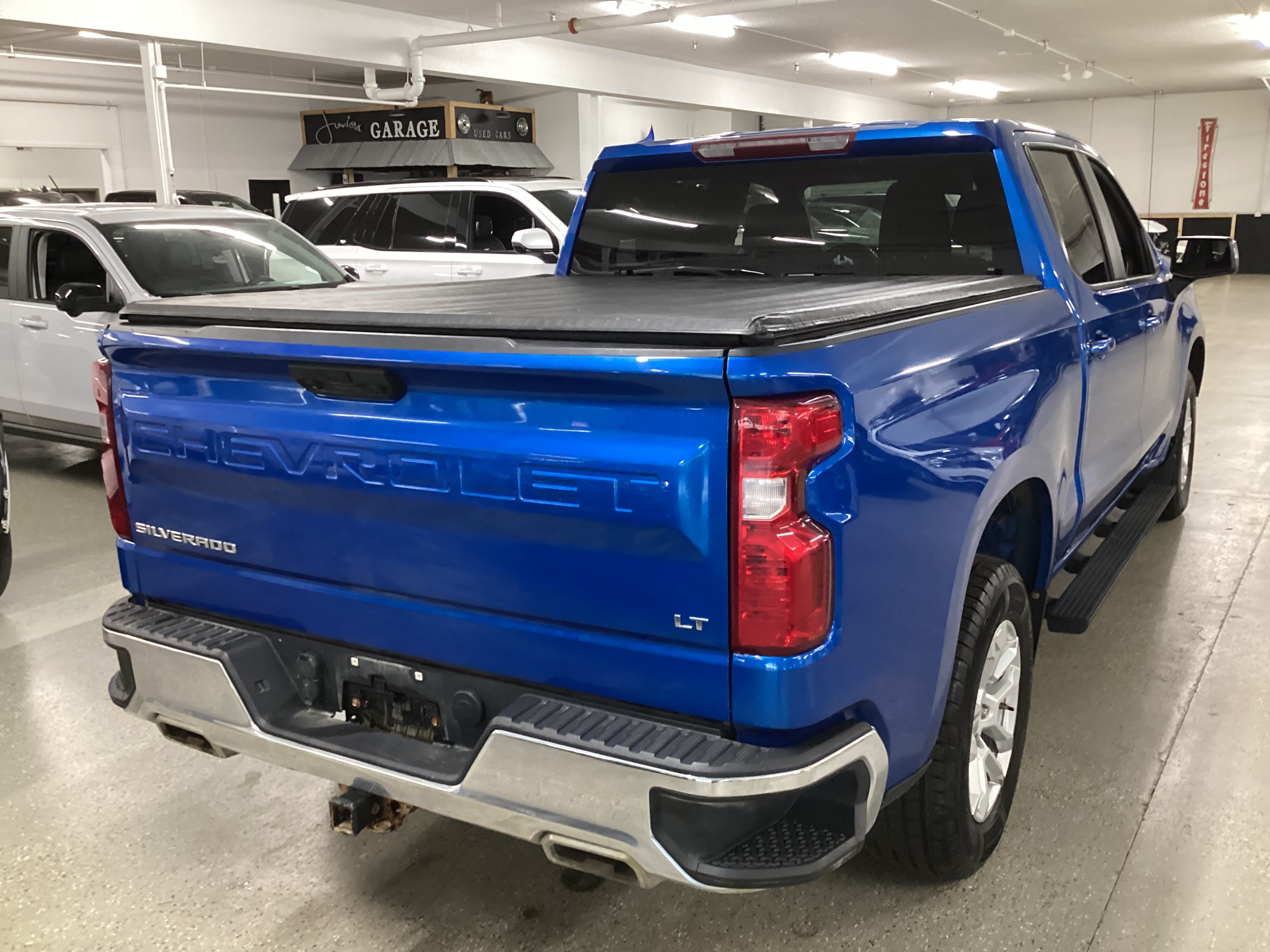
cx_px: 635
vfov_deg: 45.4
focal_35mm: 31
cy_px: 476
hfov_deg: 58.4
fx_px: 1137
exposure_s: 1/40
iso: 320
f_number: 2.4
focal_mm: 3.3
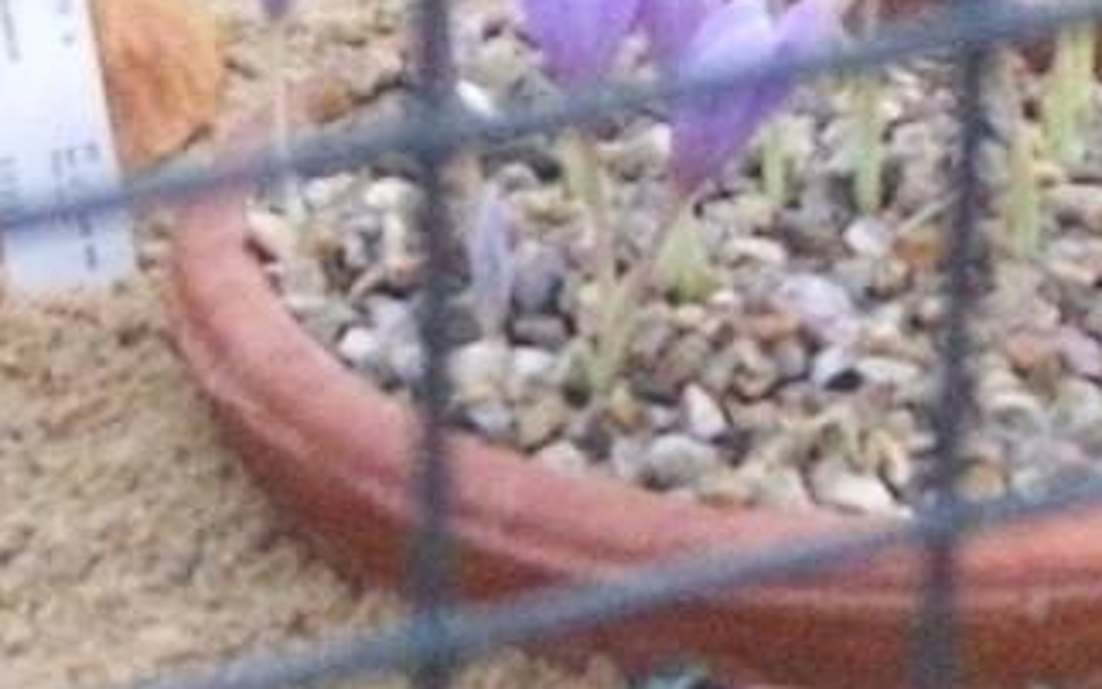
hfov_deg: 11.1
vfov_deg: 6.9
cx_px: 597
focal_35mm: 189
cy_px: 14
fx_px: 5677
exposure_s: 1/128
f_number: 2.7
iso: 477
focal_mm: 6
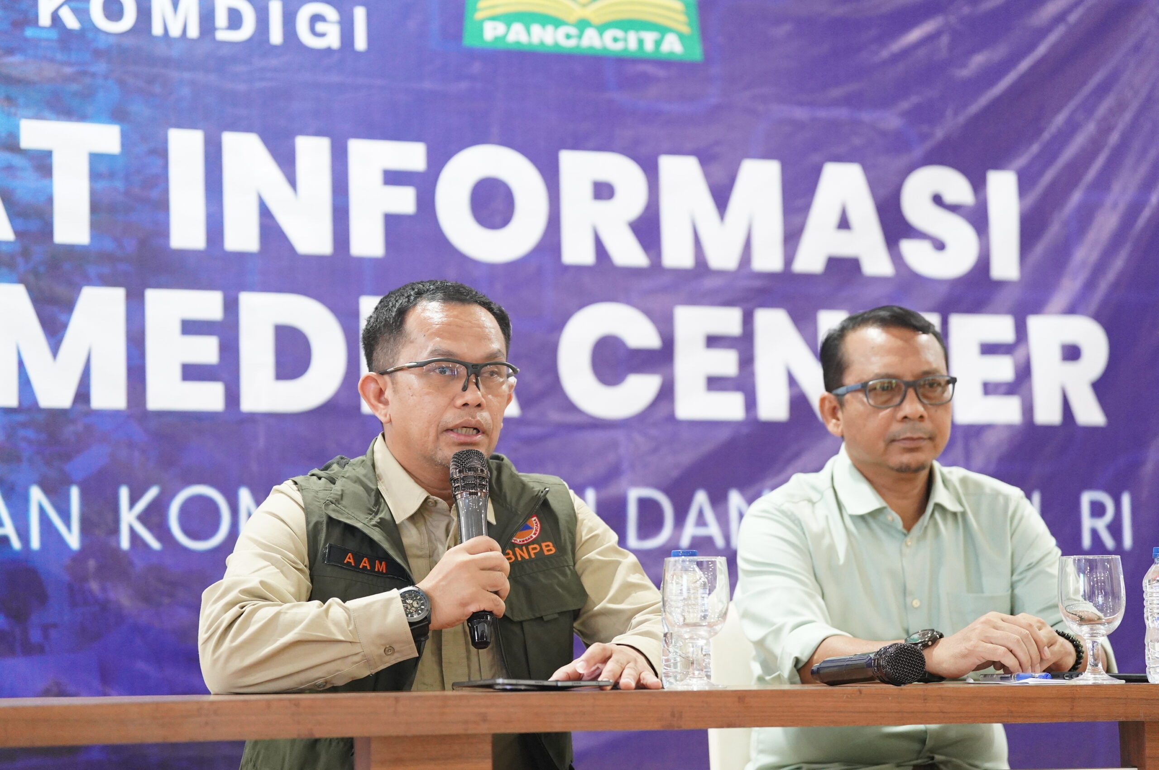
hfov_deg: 21.7
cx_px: 580
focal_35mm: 94
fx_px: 3023
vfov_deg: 14.5
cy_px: 385
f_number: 2.8
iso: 6400
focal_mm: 94
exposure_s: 1/80
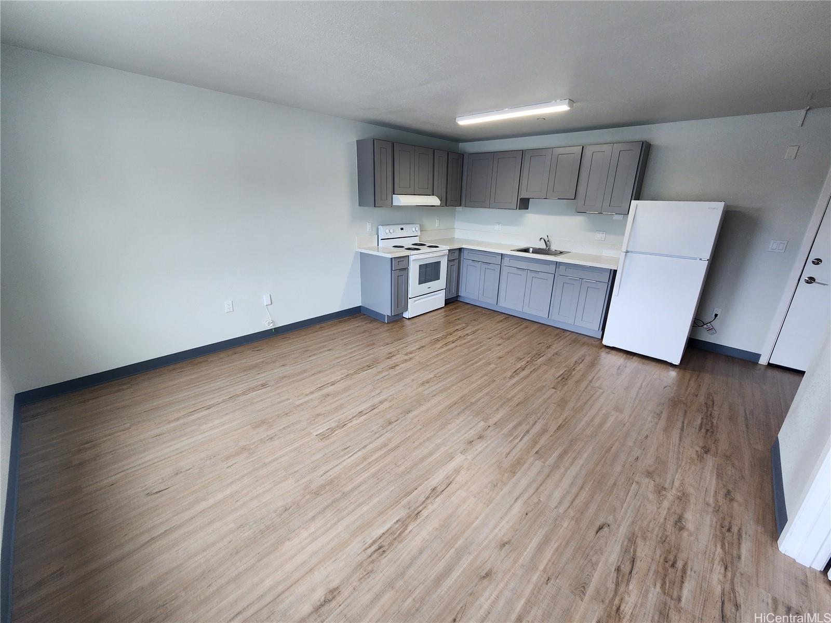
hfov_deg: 106.2
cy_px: 312
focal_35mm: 13
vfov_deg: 89.9
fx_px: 312
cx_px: 416
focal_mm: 2.2
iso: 80
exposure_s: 1/60
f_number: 2.2
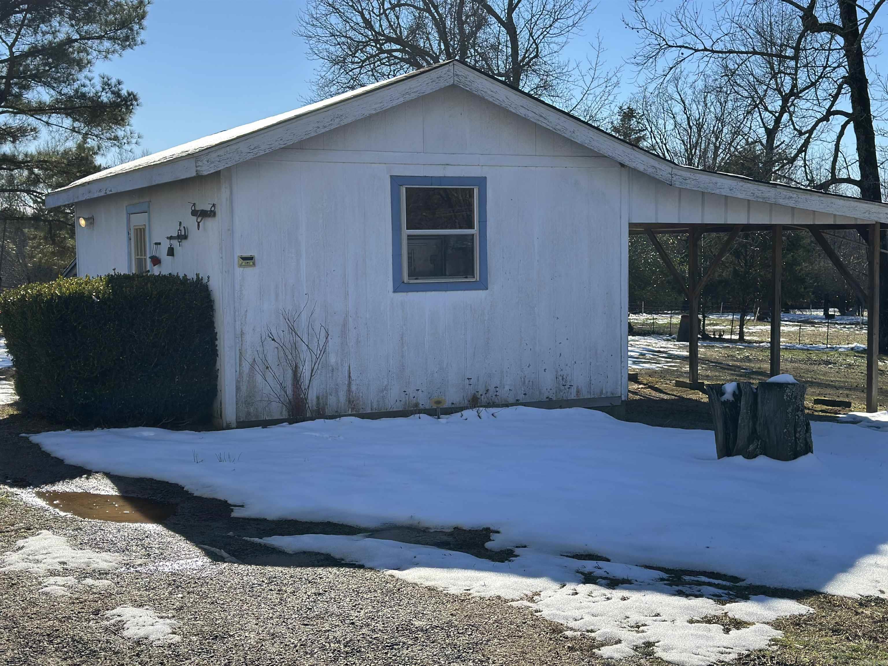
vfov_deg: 30.3
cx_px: 444
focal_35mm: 48
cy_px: 333
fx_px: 1231
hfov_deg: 39.7
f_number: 1.78
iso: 100
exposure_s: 1/4566
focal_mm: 6.86
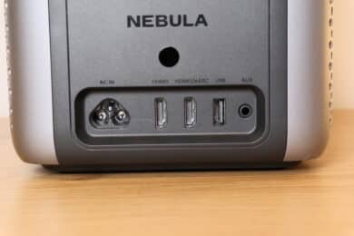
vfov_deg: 18.2
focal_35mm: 75
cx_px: 177
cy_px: 118
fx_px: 737
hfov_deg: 27.0
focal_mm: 50
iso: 3200
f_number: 8
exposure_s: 1/42
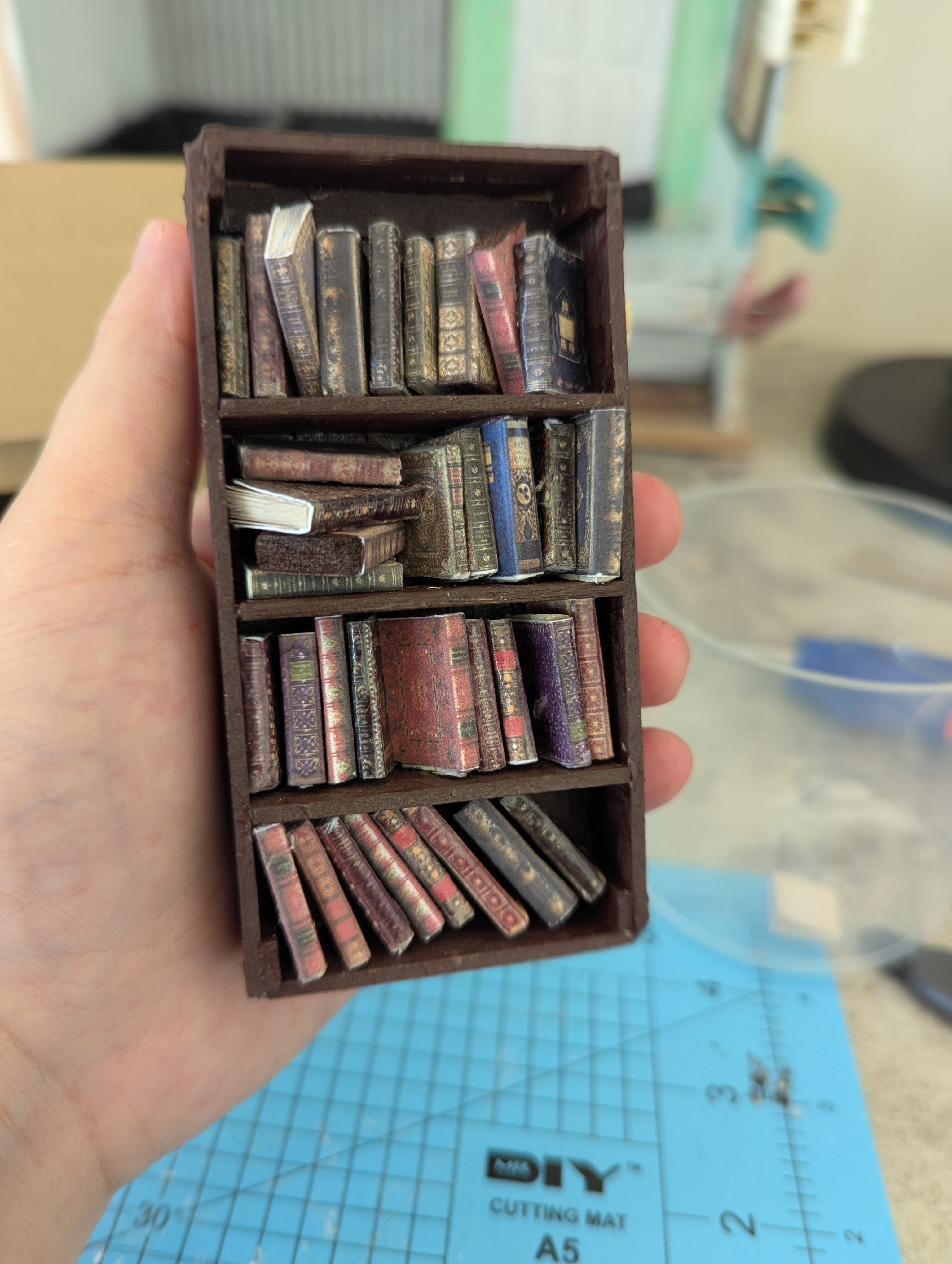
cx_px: 476
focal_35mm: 24
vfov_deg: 71.5
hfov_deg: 56.9
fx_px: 878
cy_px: 632
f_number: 1.85
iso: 259
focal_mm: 6.81
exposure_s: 1/133
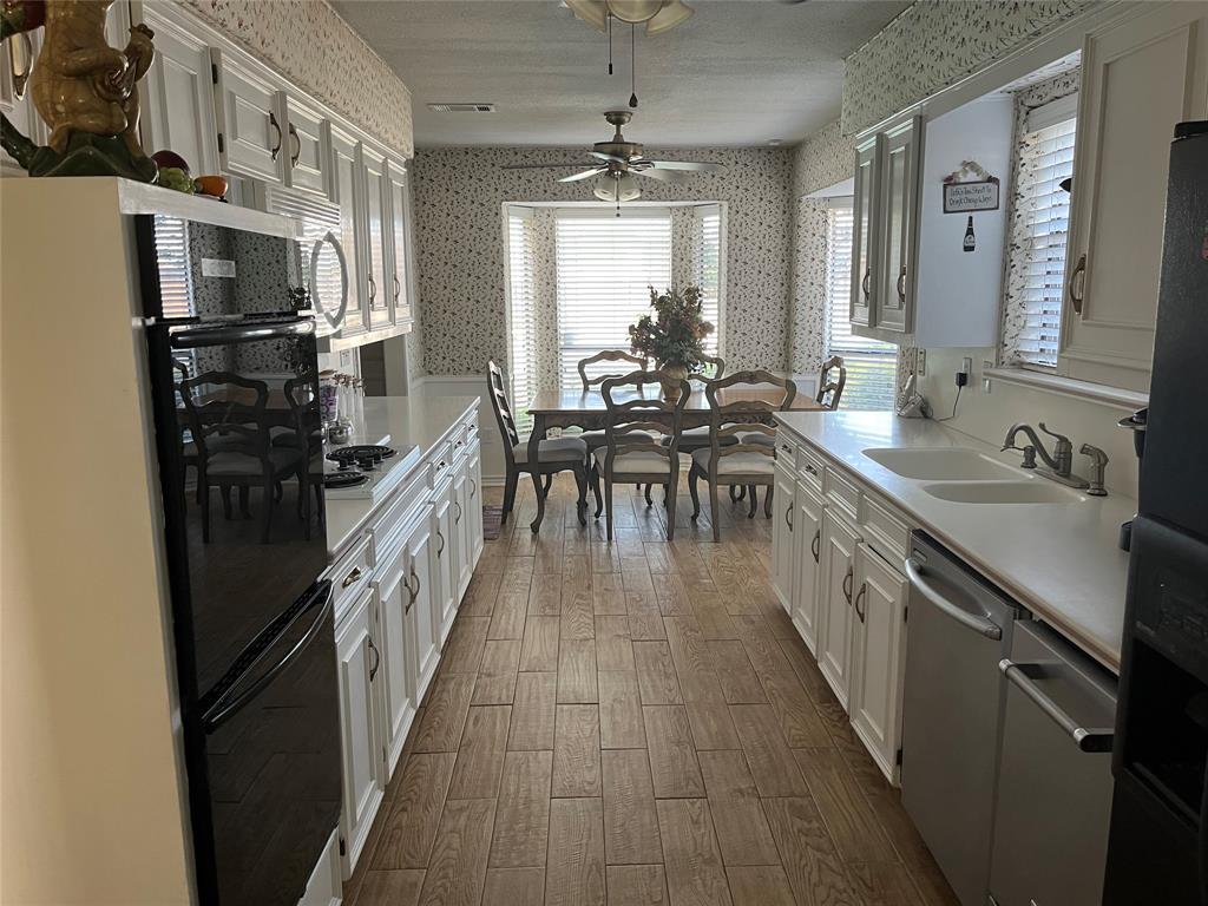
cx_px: 604
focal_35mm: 26
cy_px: 453
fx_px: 907
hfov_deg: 67.3
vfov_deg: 53.1
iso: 125
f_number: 1.6
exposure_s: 1/70
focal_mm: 5.1
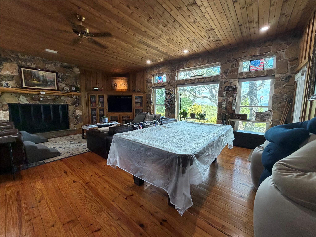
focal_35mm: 14
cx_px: 158
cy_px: 118
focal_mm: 2.22
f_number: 2.2
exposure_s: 1/60
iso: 250
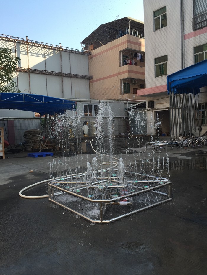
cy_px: 138
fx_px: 231
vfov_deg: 61.7
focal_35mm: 29
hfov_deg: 48.2
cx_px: 104
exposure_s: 1/648
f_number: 2.2
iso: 32
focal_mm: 4.15
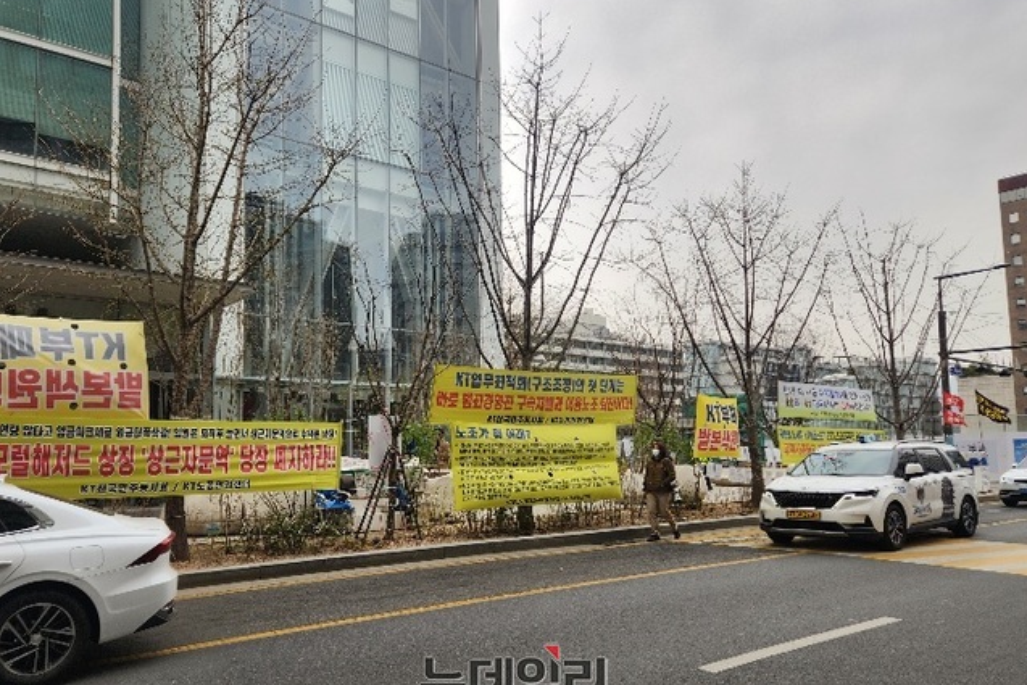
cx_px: 514
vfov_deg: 53.2
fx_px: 685
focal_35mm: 24
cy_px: 349
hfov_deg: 73.7
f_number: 1.8
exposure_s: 1/714
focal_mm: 5.4
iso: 20
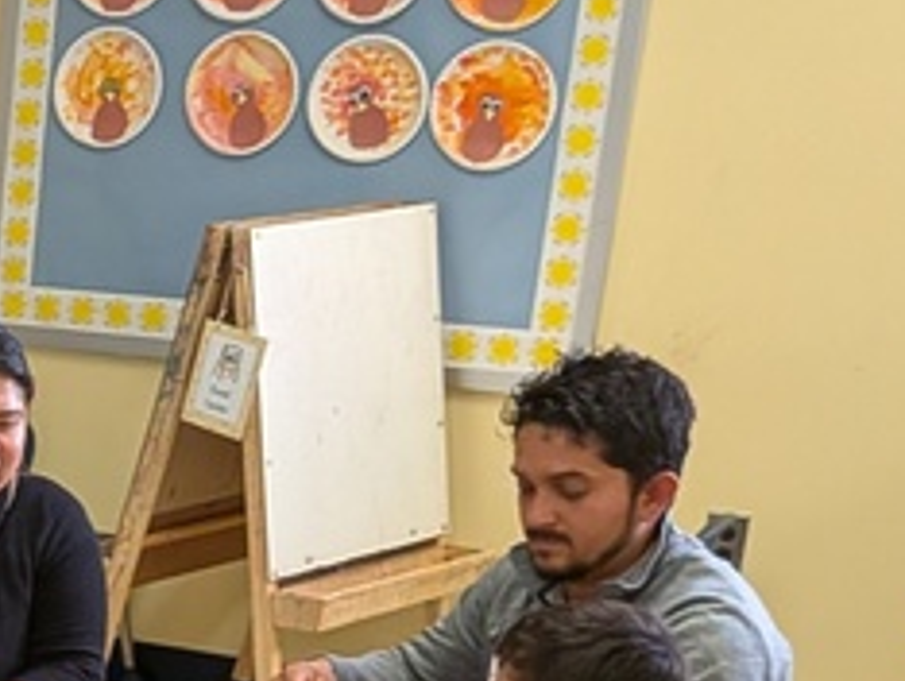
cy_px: 1083
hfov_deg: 15.6
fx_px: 2748
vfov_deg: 13.2
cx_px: -785
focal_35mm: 105
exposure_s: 1/100
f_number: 1.7
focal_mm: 4.53
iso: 274
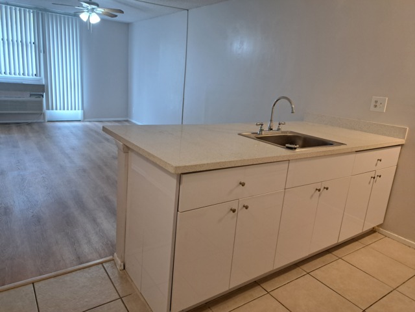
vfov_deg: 56.8
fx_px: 288
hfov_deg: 71.6
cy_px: 156
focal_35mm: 24
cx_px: 208
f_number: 1.8
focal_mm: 5.23
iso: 160
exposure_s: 1/60
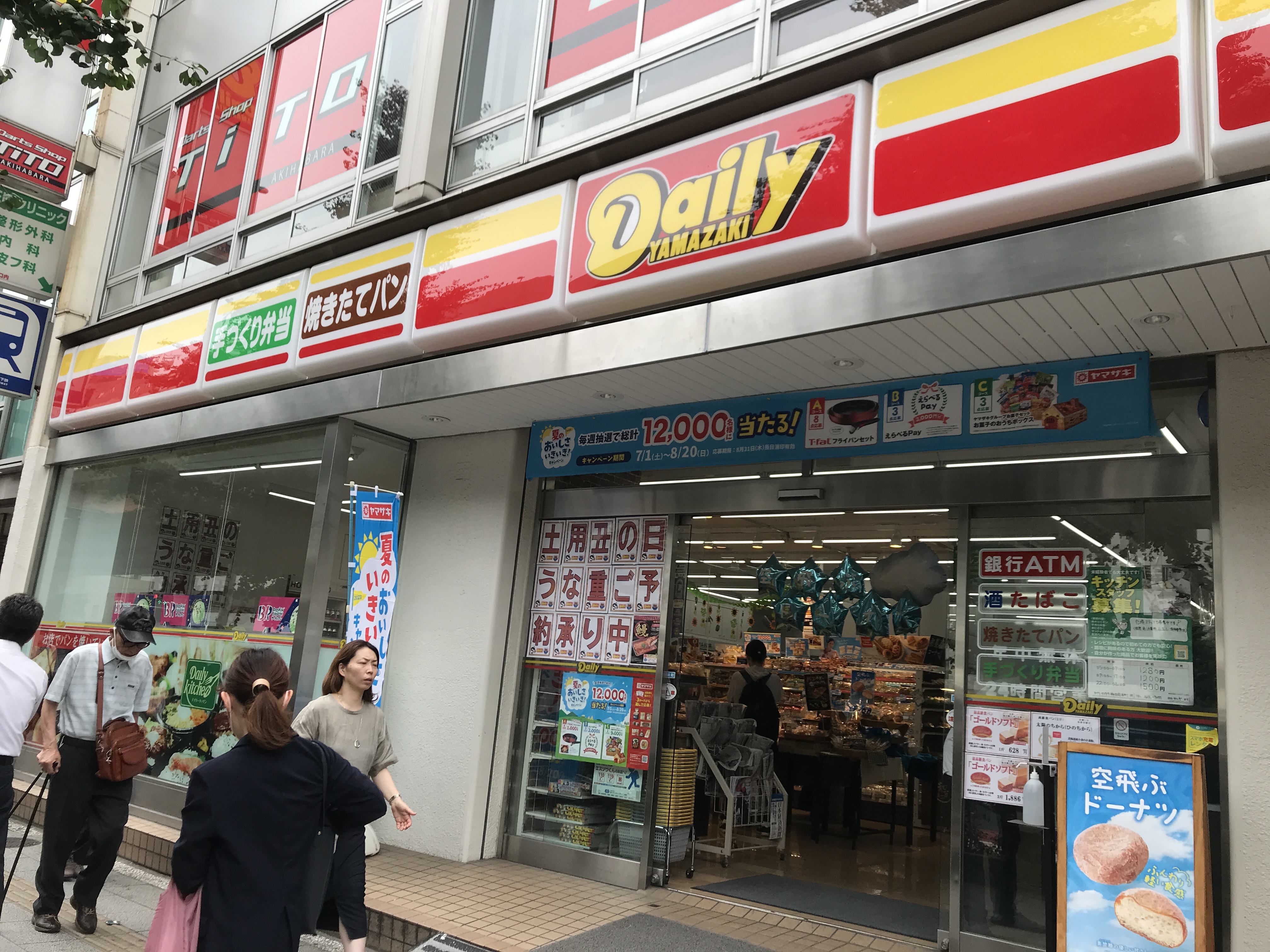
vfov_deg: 49.7
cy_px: 476
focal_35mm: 28
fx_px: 1027
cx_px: 635
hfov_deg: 63.4
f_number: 1.8
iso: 20
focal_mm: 3.99
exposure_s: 1/665
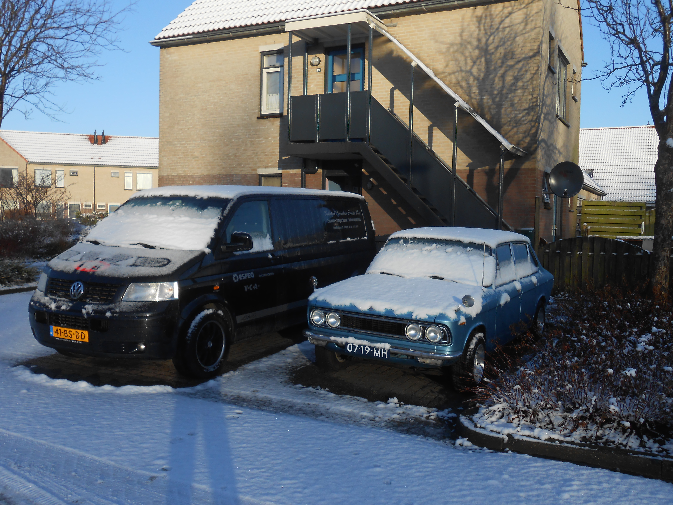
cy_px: 252
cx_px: 336
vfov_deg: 41.8
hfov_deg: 54.0
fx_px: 661
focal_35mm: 34
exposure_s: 1/500
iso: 80
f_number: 3.9
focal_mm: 6
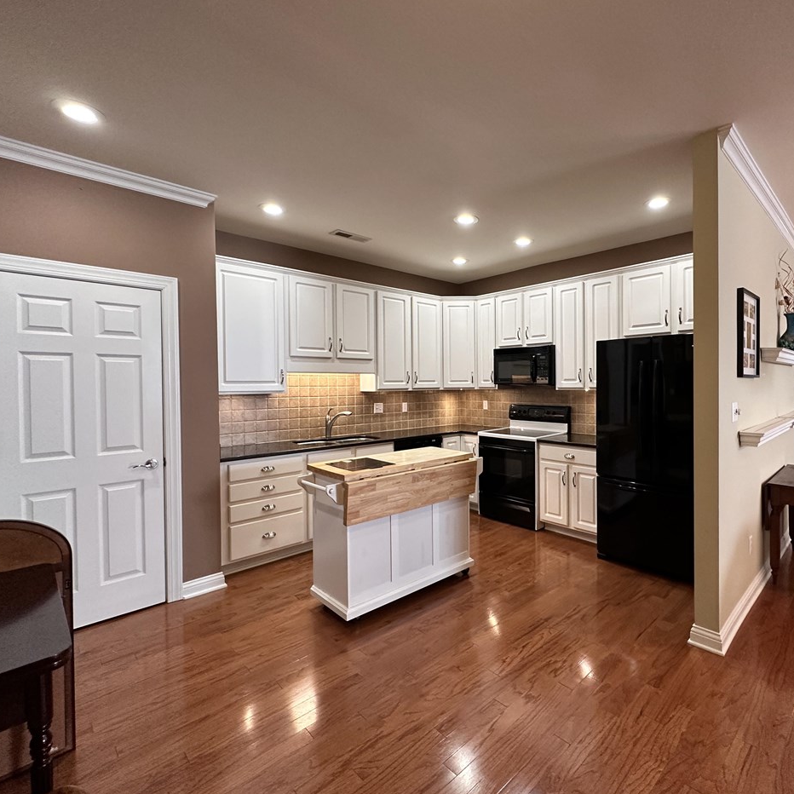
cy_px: 388
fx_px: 441
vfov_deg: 84.0
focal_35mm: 17
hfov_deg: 83.2
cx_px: 466
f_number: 2.2
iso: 320
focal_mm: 2.22
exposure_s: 1/120
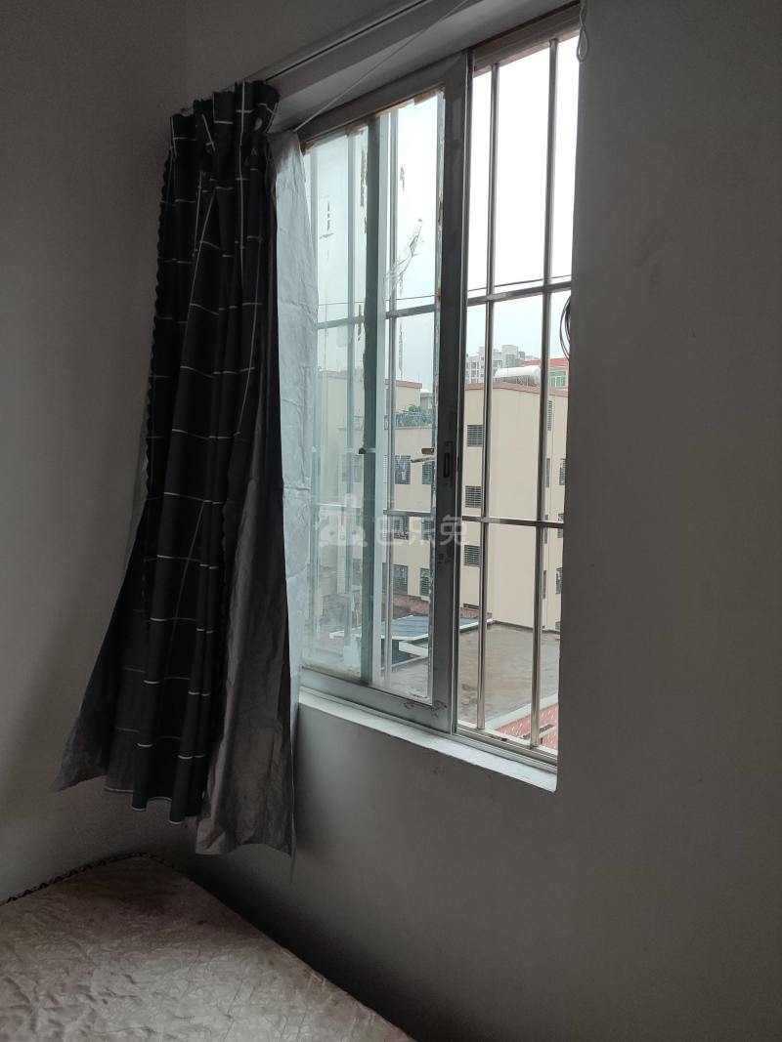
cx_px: 391
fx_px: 753
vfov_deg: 69.4
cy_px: 521
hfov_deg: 54.9
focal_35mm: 25
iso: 81
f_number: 1.75
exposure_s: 1/50
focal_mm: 5.96
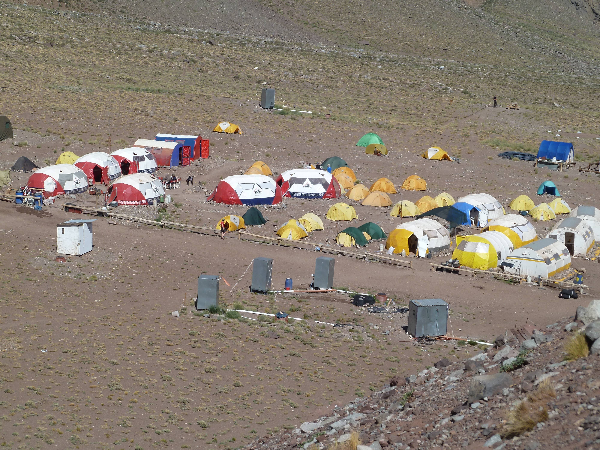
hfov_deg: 18.9
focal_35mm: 104
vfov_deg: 14.2
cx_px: 300
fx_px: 1803
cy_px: 225
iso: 80
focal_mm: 17
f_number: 5.6
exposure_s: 1/640
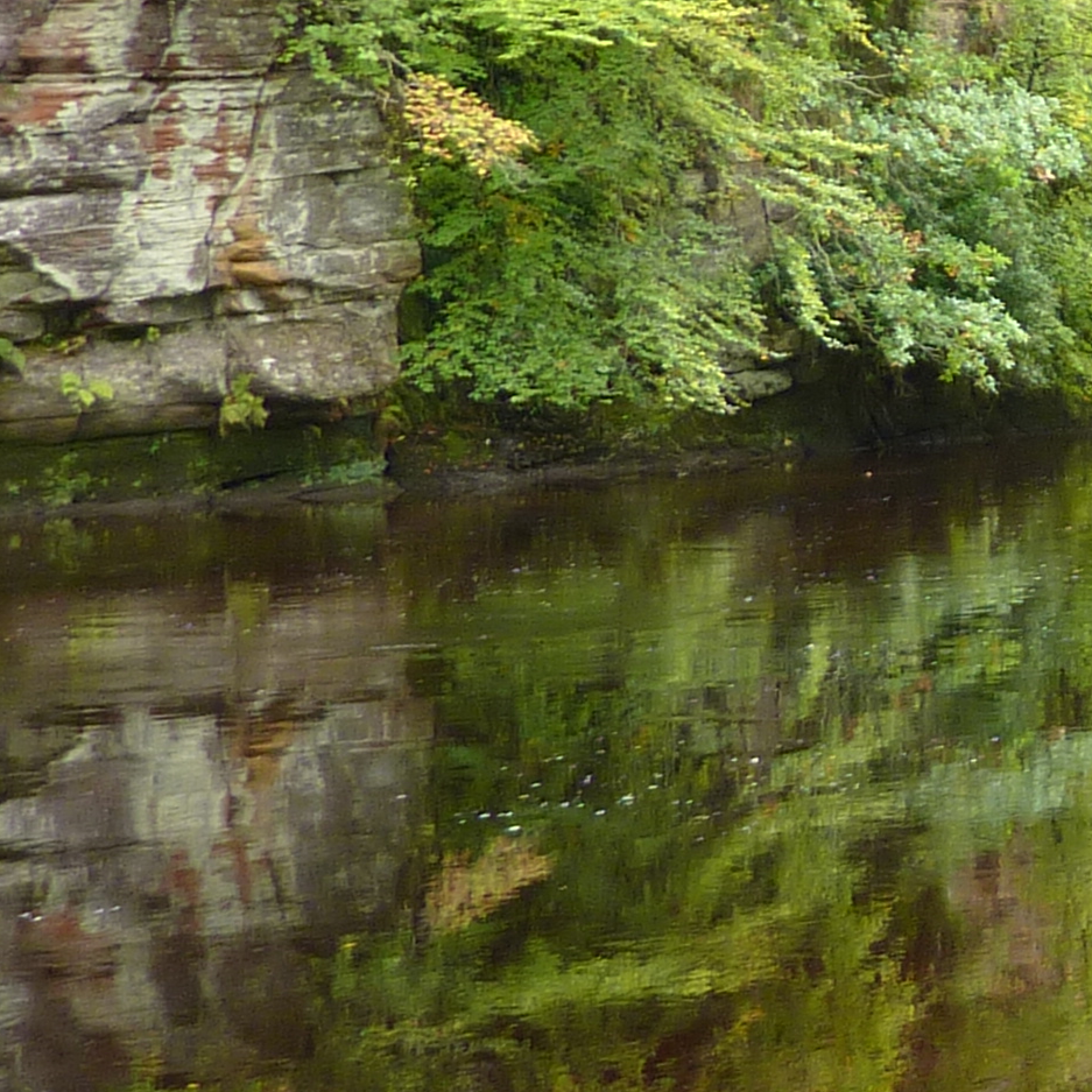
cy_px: 362
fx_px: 3069
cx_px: 2063
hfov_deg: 16.4
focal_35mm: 86
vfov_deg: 20.1
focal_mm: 4.1
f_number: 3.3
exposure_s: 1/30
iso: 100
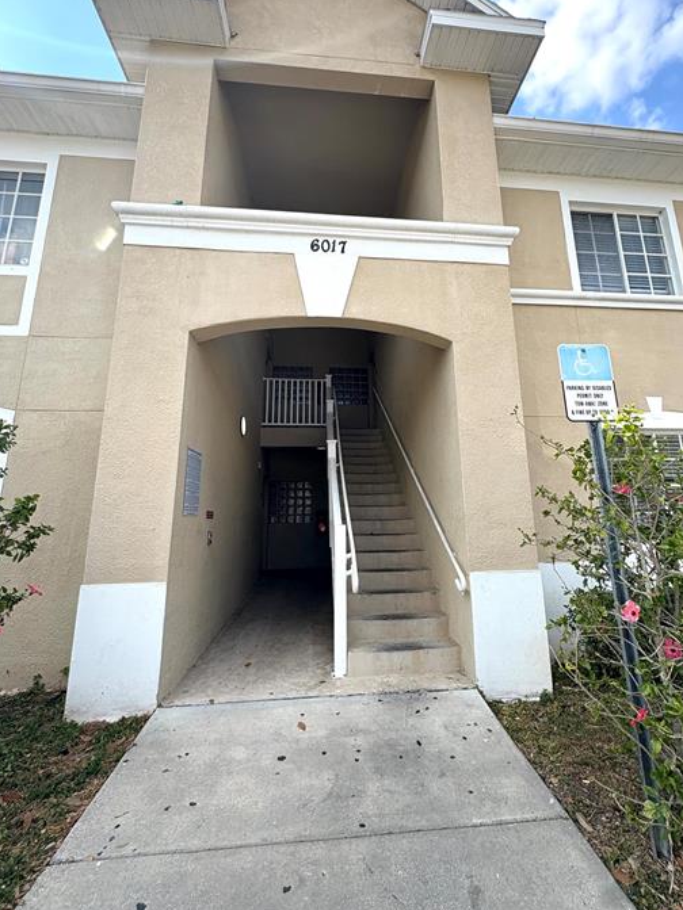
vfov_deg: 94.4
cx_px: 362
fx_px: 421
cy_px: 428
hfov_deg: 78.0
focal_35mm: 16
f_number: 2.2
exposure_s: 1/636
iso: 40
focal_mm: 2.22
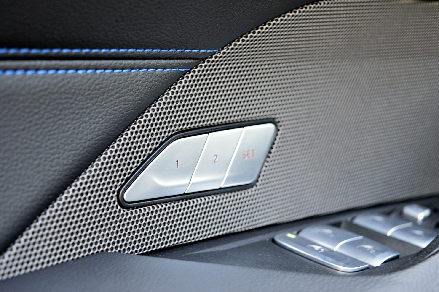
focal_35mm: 63
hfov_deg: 31.9
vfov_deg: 21.6
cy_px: 146
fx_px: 768
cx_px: 220
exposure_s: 1/40
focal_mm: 42
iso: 800
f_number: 5
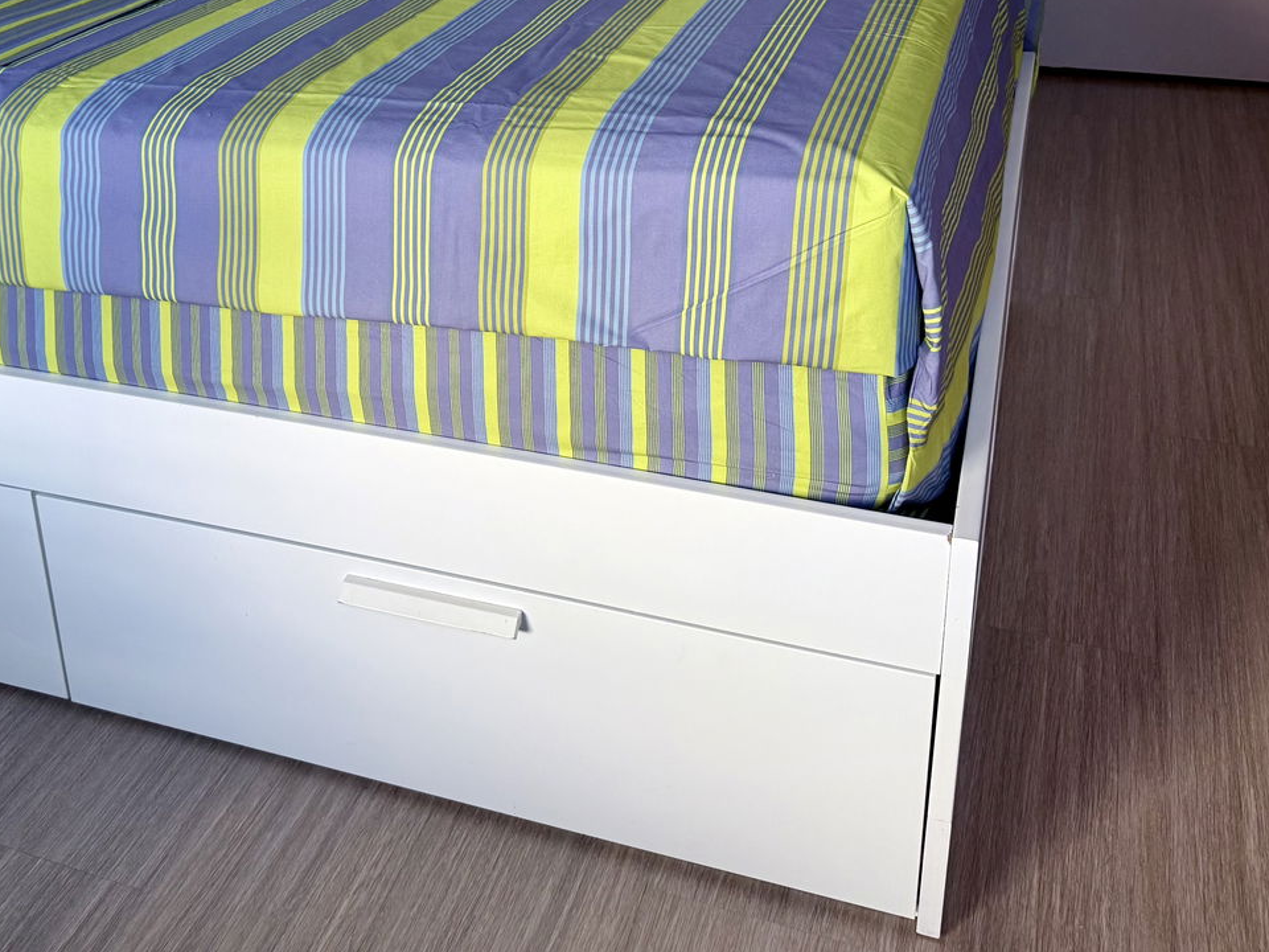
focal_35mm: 40
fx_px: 1466
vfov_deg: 34.7
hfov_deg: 46.1
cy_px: 172
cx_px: 431
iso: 200
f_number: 1.78
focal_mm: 6.76
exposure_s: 1/88
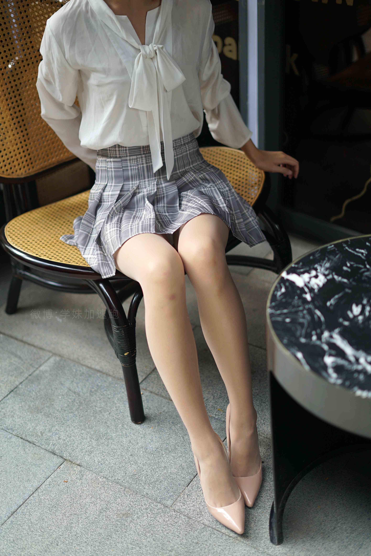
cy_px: 278
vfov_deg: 39.6
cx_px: 186
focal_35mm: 50
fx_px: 772
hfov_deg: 27.0
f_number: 1.8
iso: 250
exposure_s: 1/1000
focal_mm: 50
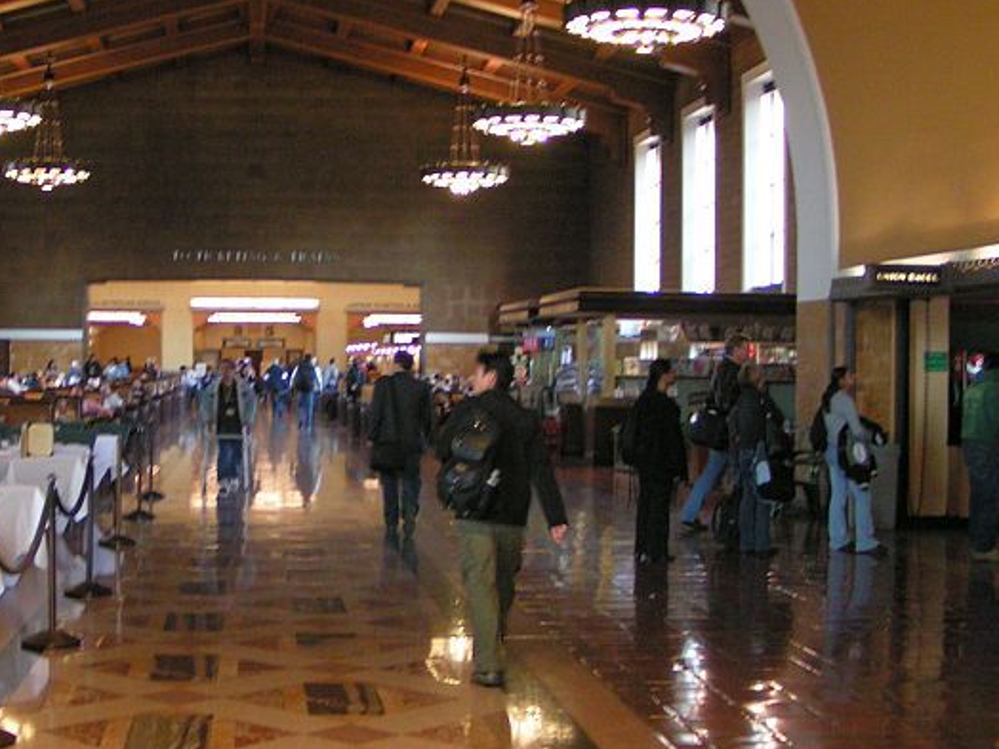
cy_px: 364
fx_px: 1674
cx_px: 282
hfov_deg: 32.8
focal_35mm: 58
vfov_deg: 25.2
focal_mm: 5.8
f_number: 2.8
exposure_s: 1/15
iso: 200
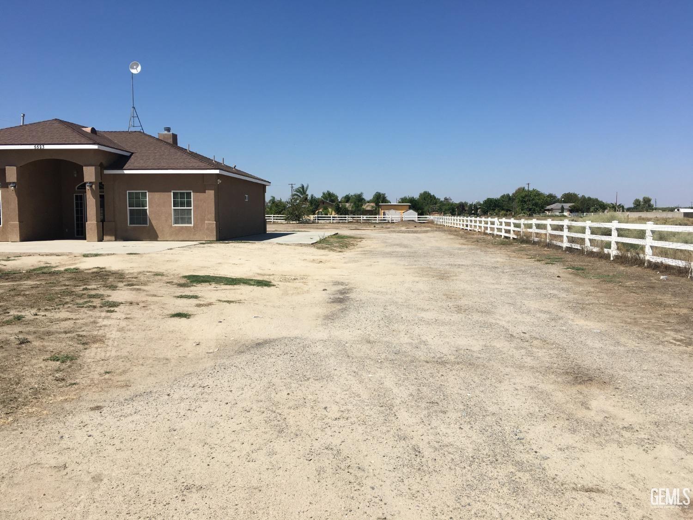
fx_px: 581
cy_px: 260
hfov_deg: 61.7
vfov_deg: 48.2
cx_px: 346
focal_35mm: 29
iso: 25
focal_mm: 4.15
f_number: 2.2
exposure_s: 1/2653
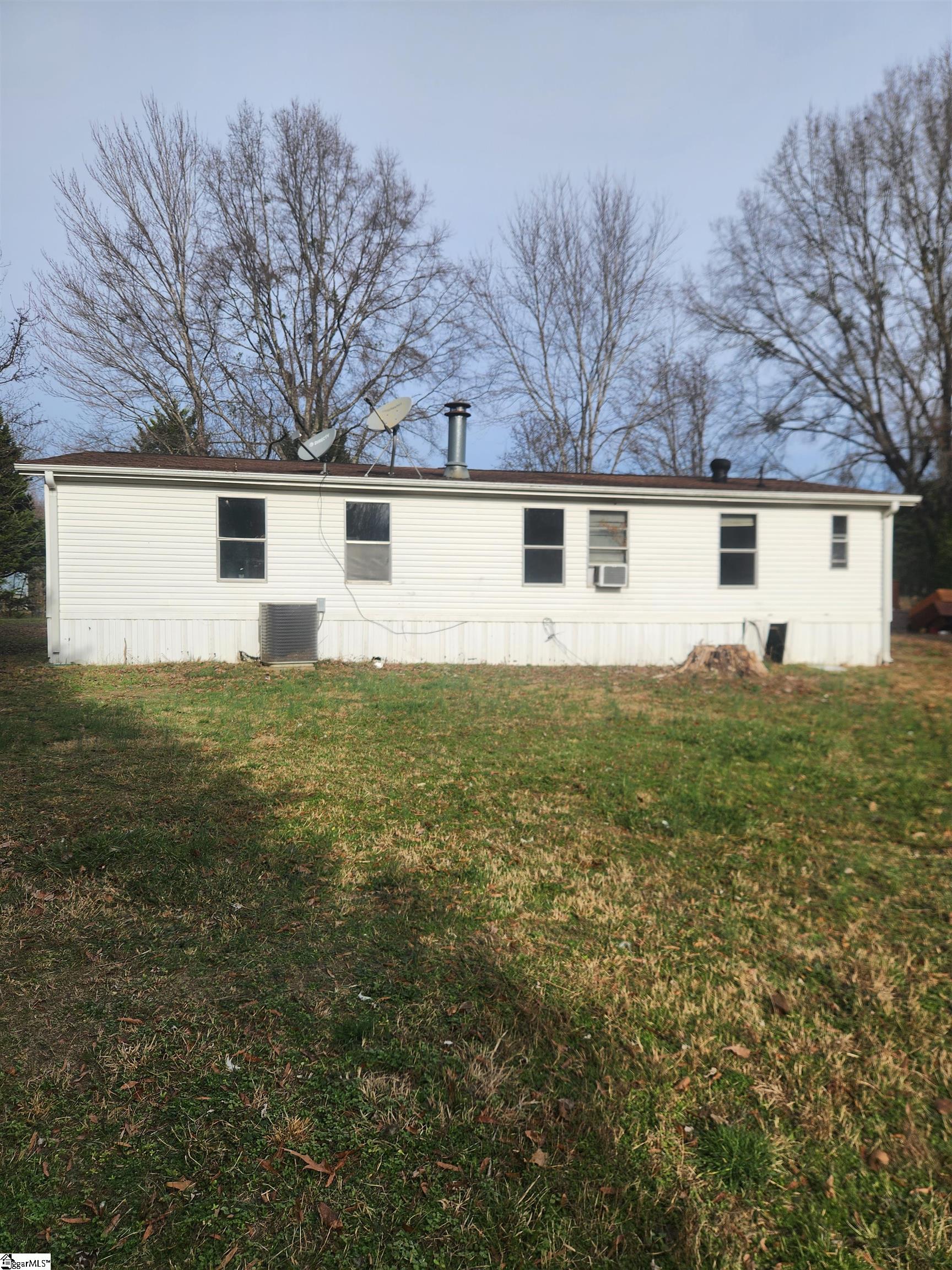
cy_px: 635
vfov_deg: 73.9
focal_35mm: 23
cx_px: 476
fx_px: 843
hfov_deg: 58.9
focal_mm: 5.4
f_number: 1.8
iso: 20
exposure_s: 1/1732
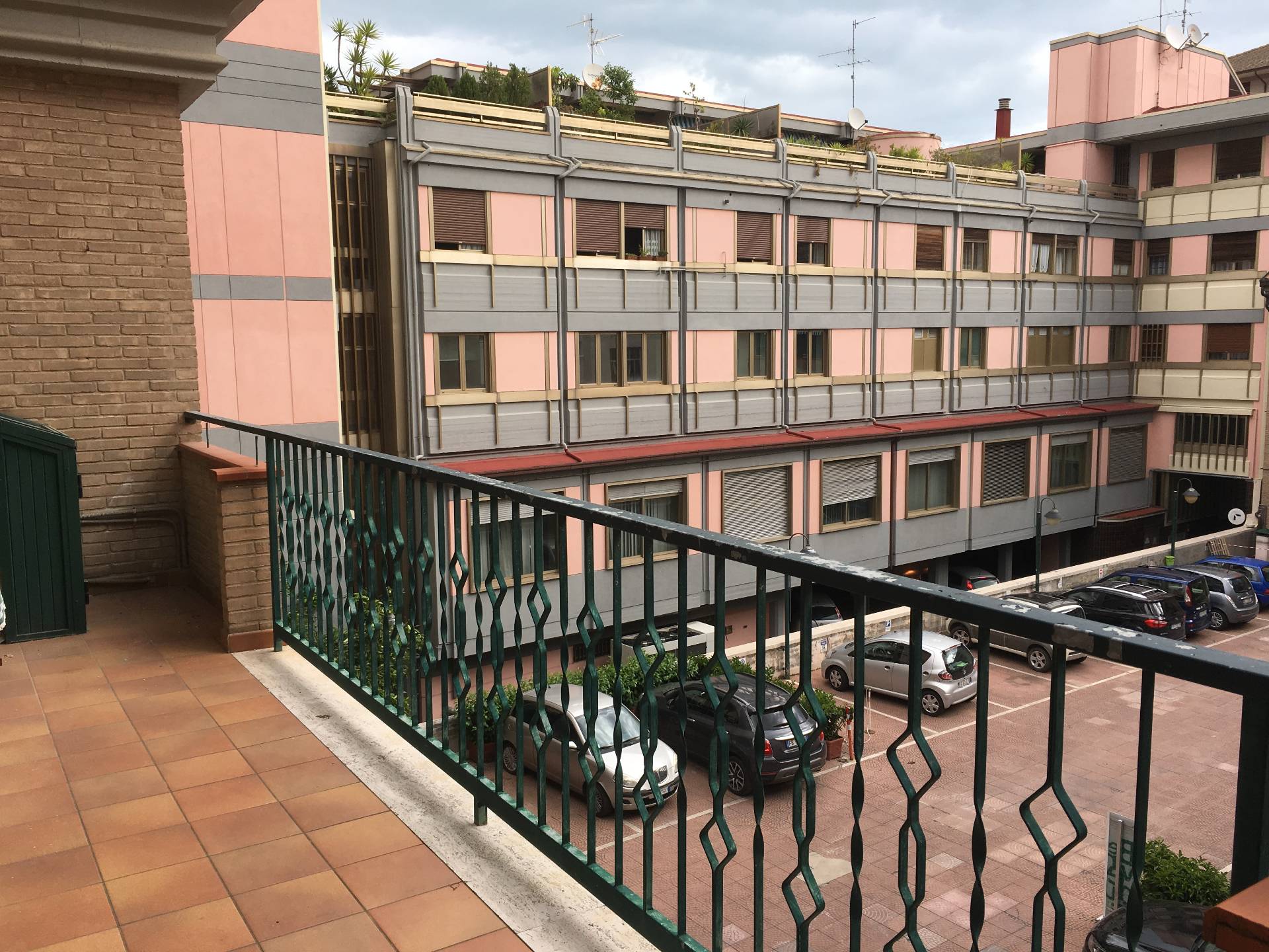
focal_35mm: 29
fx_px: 1063
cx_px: 634
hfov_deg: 61.7
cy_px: 476
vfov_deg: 48.2
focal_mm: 4.15
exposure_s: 1/503
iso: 25
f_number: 2.2
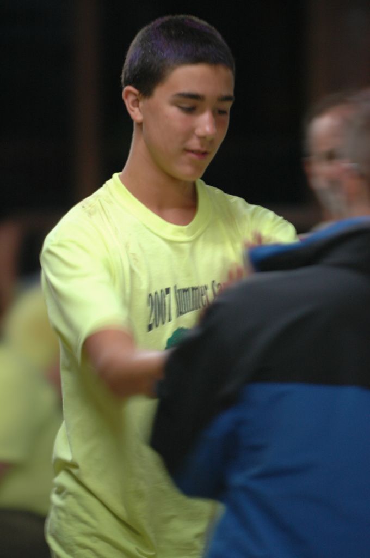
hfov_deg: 4.6
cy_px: 279
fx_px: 4637
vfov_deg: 6.9
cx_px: 185
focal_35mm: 300
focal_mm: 200
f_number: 2.8
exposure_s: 1/30
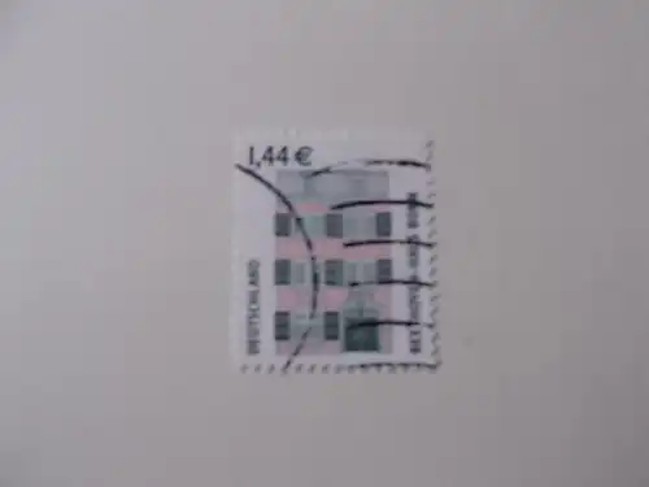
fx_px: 487
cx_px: 324
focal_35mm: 26
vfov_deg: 53.1
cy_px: 244
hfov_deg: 67.3
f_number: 3.2
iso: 200
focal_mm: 4.6
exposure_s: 1/10
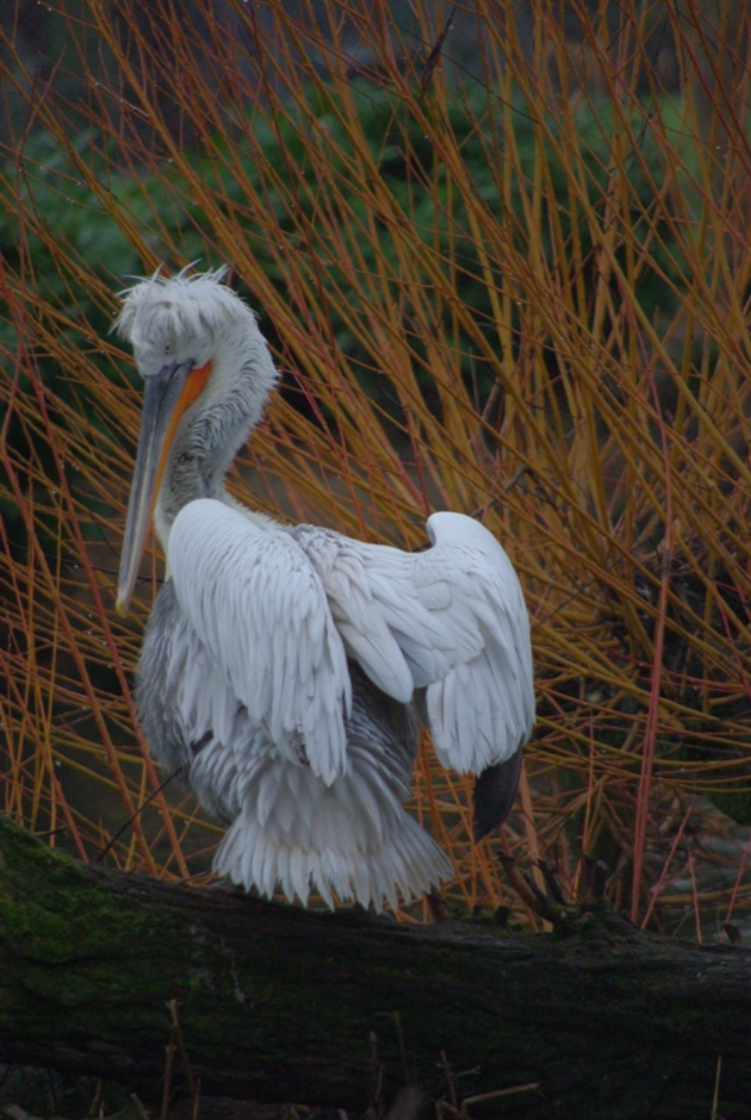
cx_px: 376
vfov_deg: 4.6
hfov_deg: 3.1
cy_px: 560
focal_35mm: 450
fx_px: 14032
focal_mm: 300
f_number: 5.8
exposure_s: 1/500
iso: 800
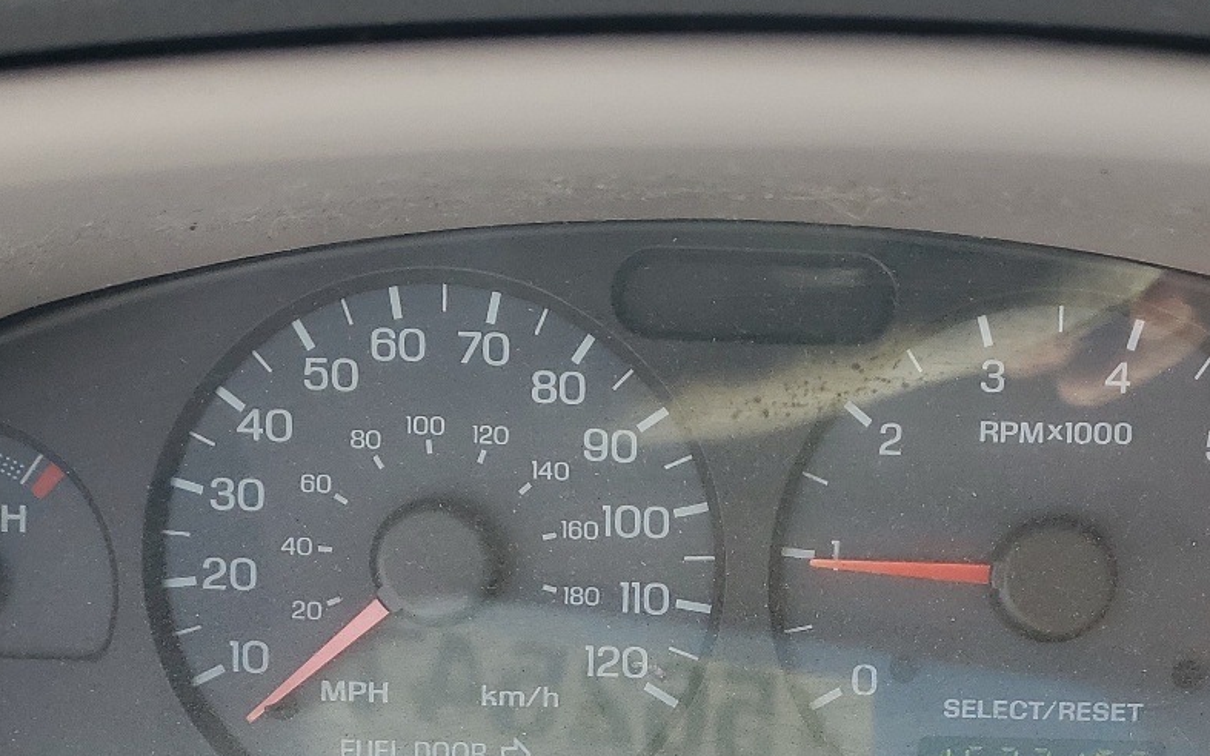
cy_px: 785
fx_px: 1847
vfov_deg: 22.1
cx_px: 732
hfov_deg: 36.1
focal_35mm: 56
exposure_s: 1/217
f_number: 1.5
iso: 50
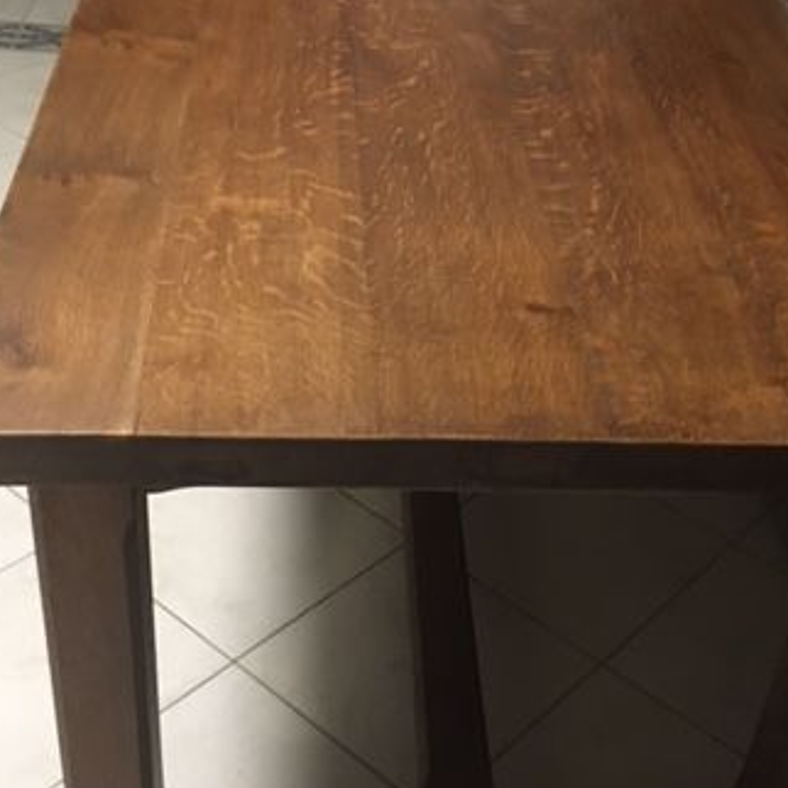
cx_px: 492
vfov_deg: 33.4
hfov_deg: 33.2
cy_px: 421
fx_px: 1313
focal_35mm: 51
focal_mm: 4.15
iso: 250
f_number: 2.2
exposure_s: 1/17
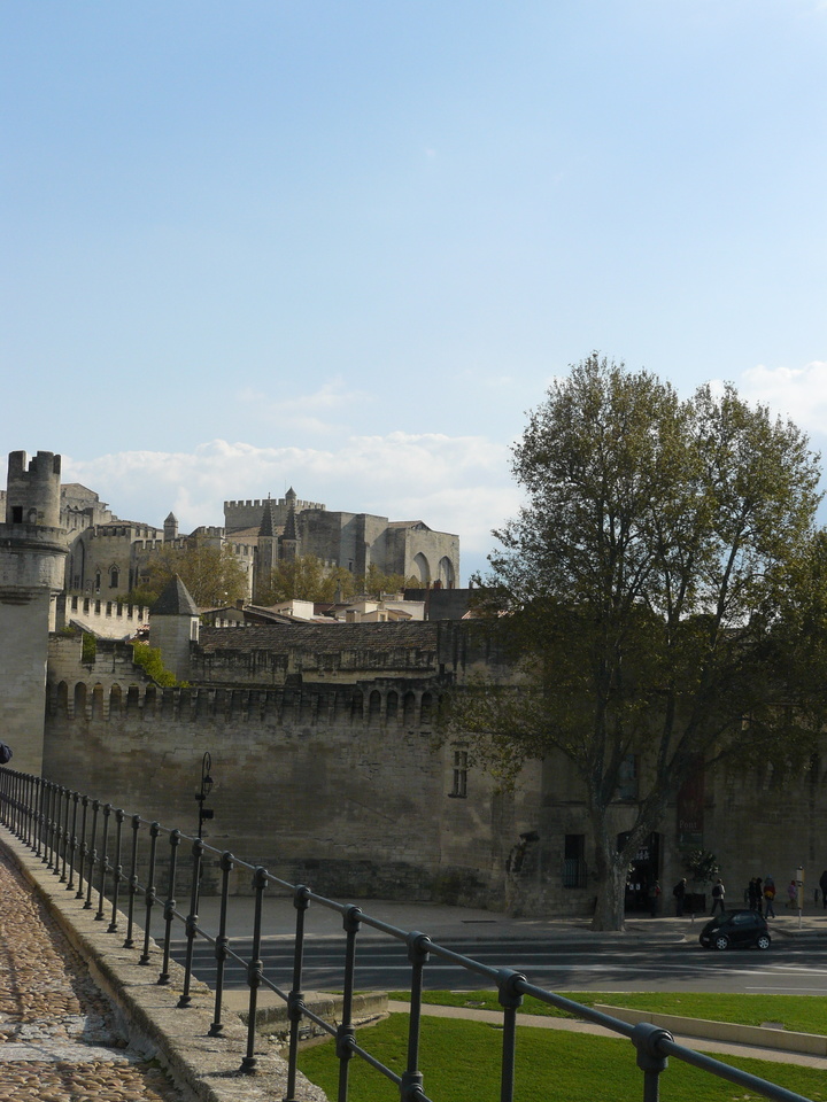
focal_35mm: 65
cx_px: 414
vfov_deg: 29.8
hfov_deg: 22.6
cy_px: 551
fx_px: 2071
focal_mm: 10.9
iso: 100
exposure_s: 1/500
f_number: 6.3
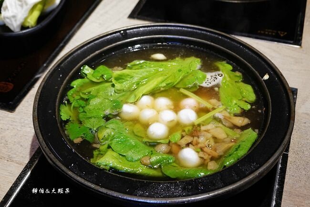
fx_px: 422
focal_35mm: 49
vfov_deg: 27.5
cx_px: 155
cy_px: 104
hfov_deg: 40.4
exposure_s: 1/50
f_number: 4
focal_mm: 18.63
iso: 250
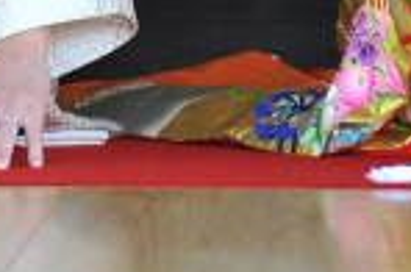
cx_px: 183
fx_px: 3213
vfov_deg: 4.7
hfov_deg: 7.3
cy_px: -419
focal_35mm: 282
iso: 640
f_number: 3.2
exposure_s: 1/200
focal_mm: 52
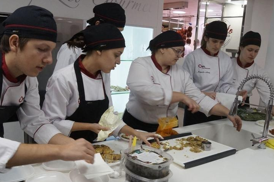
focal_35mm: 34
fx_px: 259
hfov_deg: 55.8
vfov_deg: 38.7
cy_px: 109
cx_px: 131
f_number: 5.6
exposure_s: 1/125
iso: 1600
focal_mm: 16
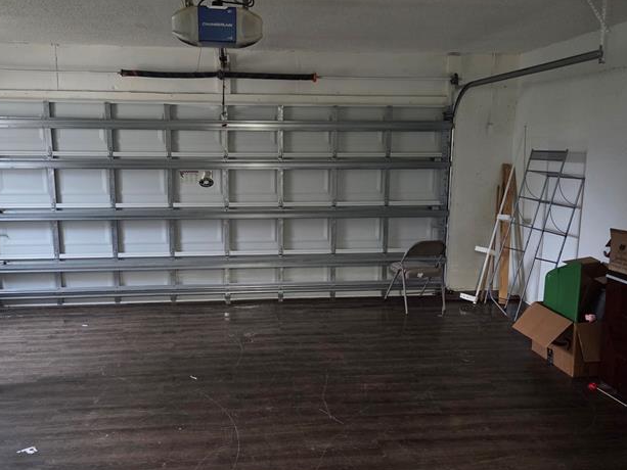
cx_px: 295
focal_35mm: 30
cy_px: 232
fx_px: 543
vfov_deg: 46.8
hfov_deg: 59.9
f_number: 1.8
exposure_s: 1/40
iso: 1600
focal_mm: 5.4
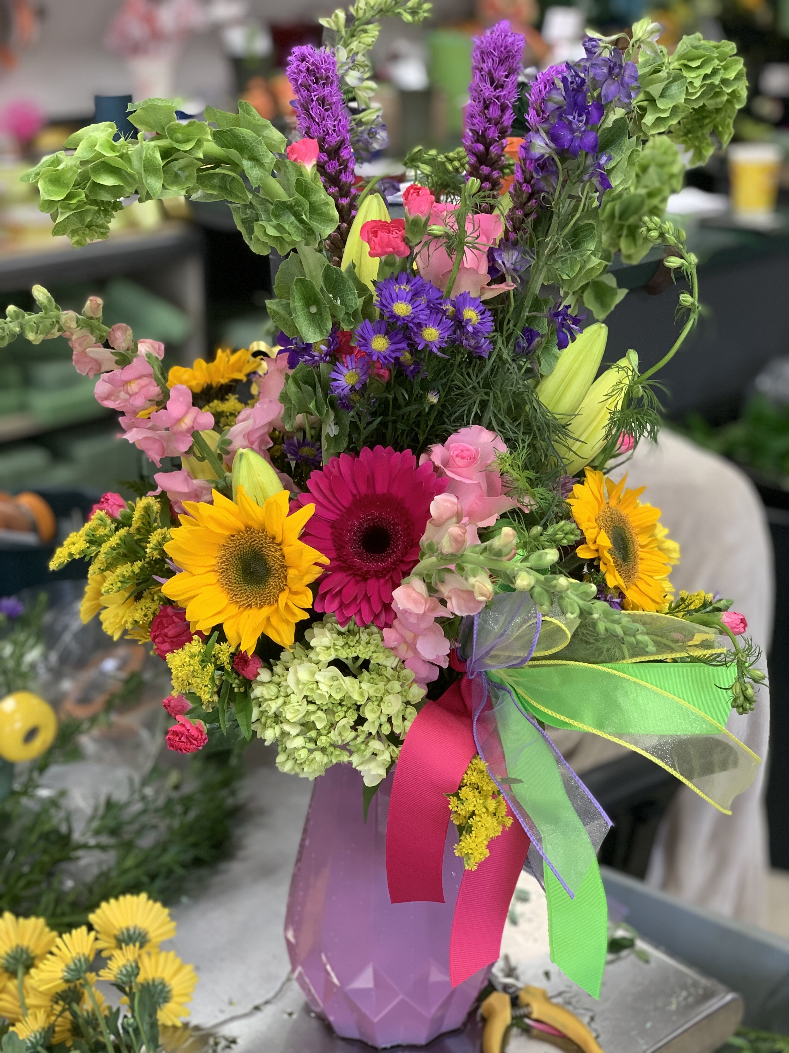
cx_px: 394
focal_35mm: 52
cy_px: 526
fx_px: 1580
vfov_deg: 36.8
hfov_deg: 28.0
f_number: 2.4
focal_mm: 6
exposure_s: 1/60
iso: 100
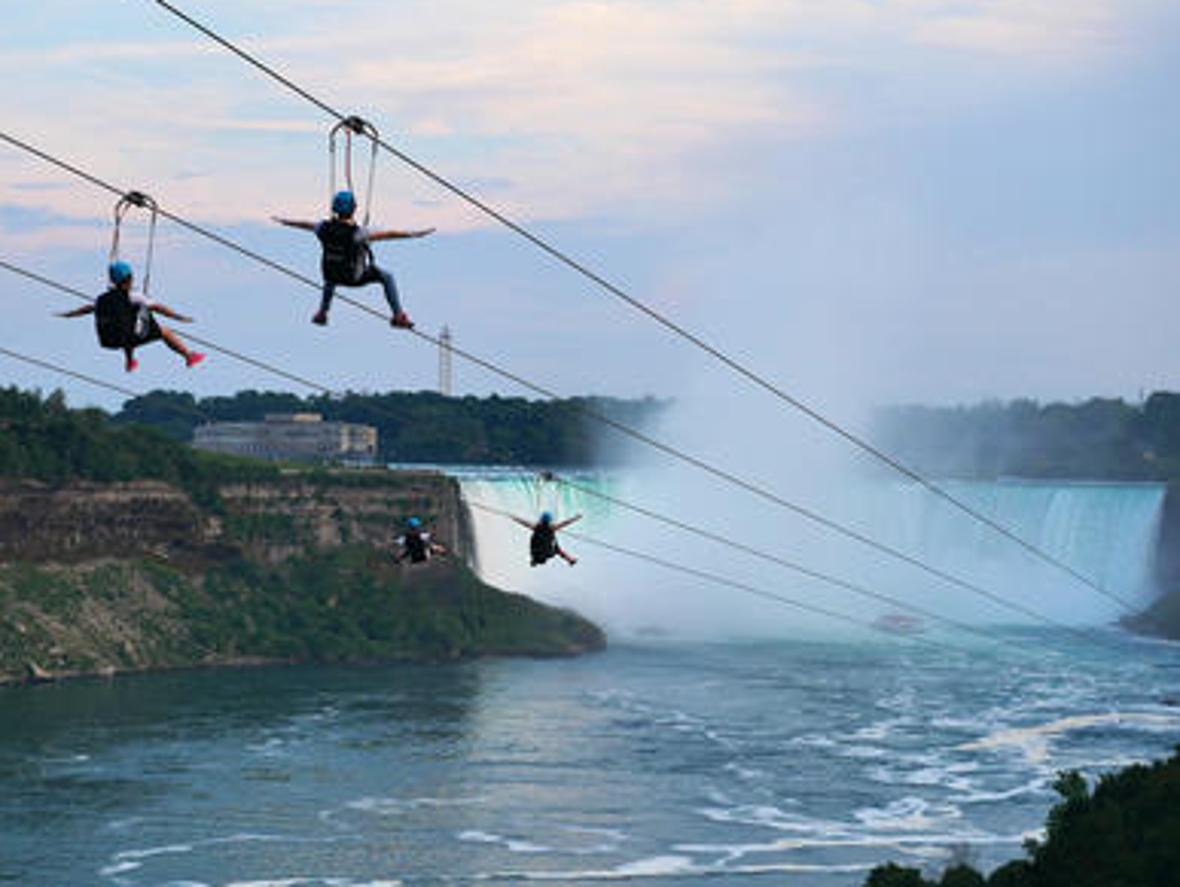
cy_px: 424
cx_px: 512
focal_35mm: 79
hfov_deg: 24.7
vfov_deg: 18.7
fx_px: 2695
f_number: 4
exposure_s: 1/250
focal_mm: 34
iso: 200
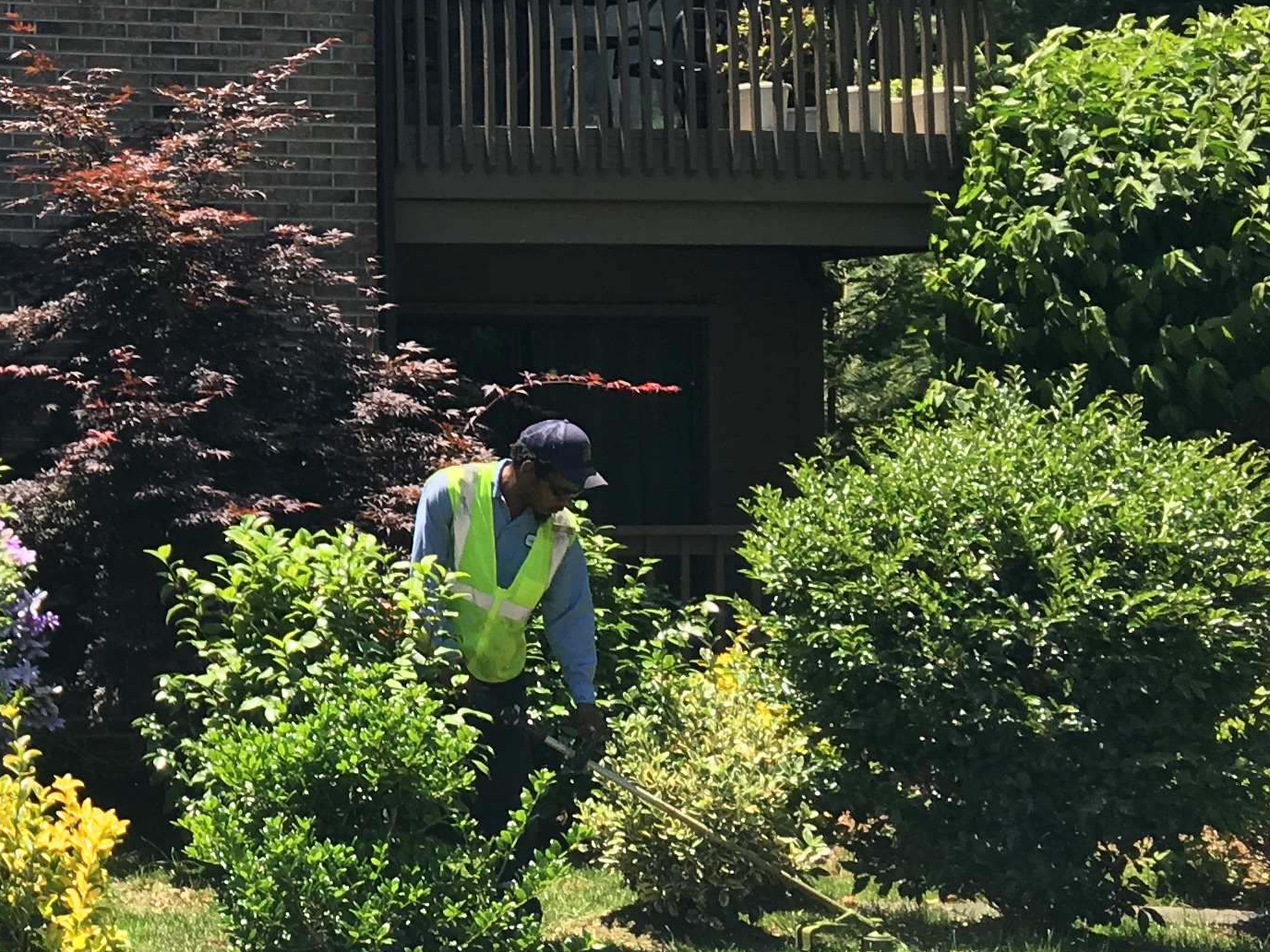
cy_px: 234
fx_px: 3119
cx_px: -514
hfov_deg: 20.4
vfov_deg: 17.3
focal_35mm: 85
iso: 25
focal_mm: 4.15
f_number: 2.2
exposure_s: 1/523
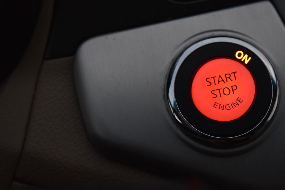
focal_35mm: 82
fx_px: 653
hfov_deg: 24.6
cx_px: 142
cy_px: 95
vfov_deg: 16.5
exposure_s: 1/15
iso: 1600
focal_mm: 55
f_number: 5.6
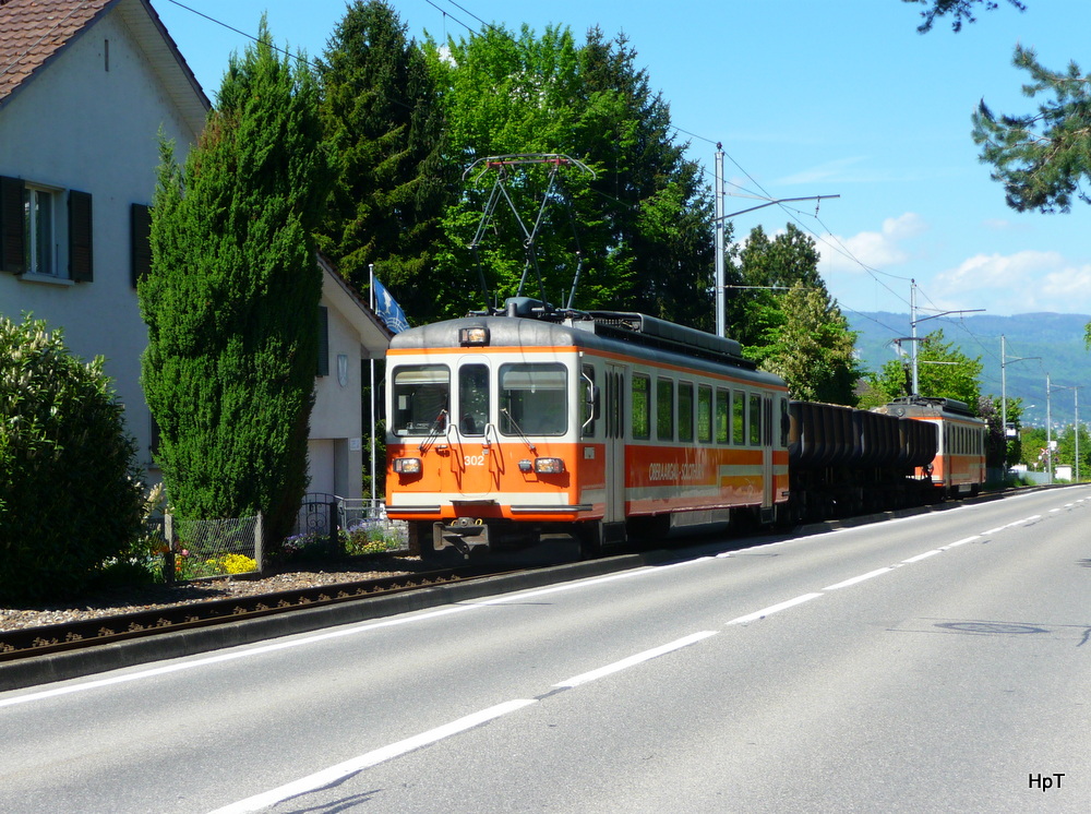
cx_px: 546
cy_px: 407
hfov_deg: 29.0
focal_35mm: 67
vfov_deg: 21.9
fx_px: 2108
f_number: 4.5
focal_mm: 11.3
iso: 100
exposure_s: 1/500
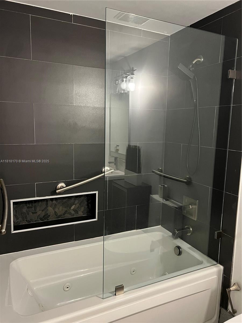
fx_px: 242
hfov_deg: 53.1
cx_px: 121
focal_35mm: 26
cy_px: 162
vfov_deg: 67.3
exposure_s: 1/60
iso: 500
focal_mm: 5.7
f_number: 1.5
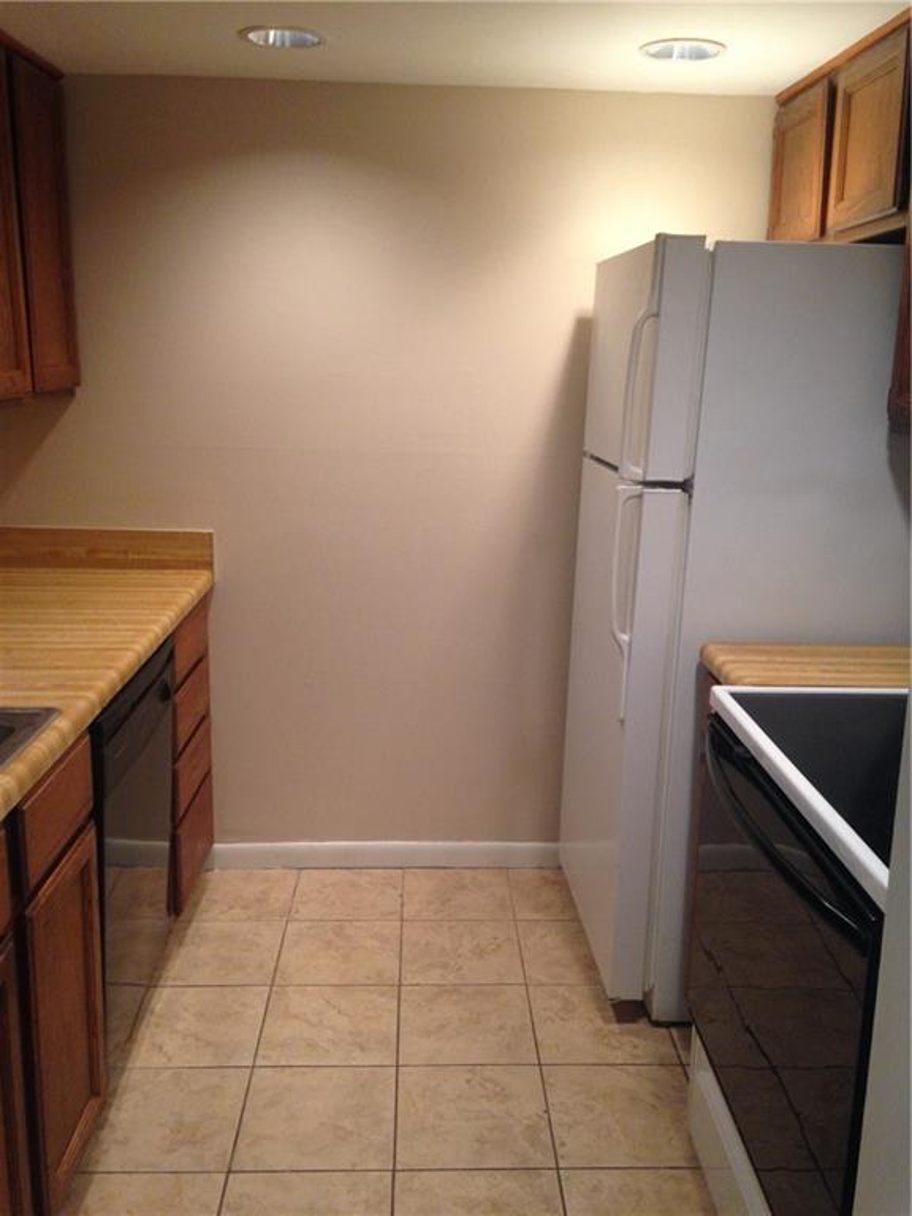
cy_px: 608
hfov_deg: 42.9
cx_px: 456
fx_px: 1159
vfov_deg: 55.4
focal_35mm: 33
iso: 125
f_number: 2.4
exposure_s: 1/20
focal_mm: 4.12
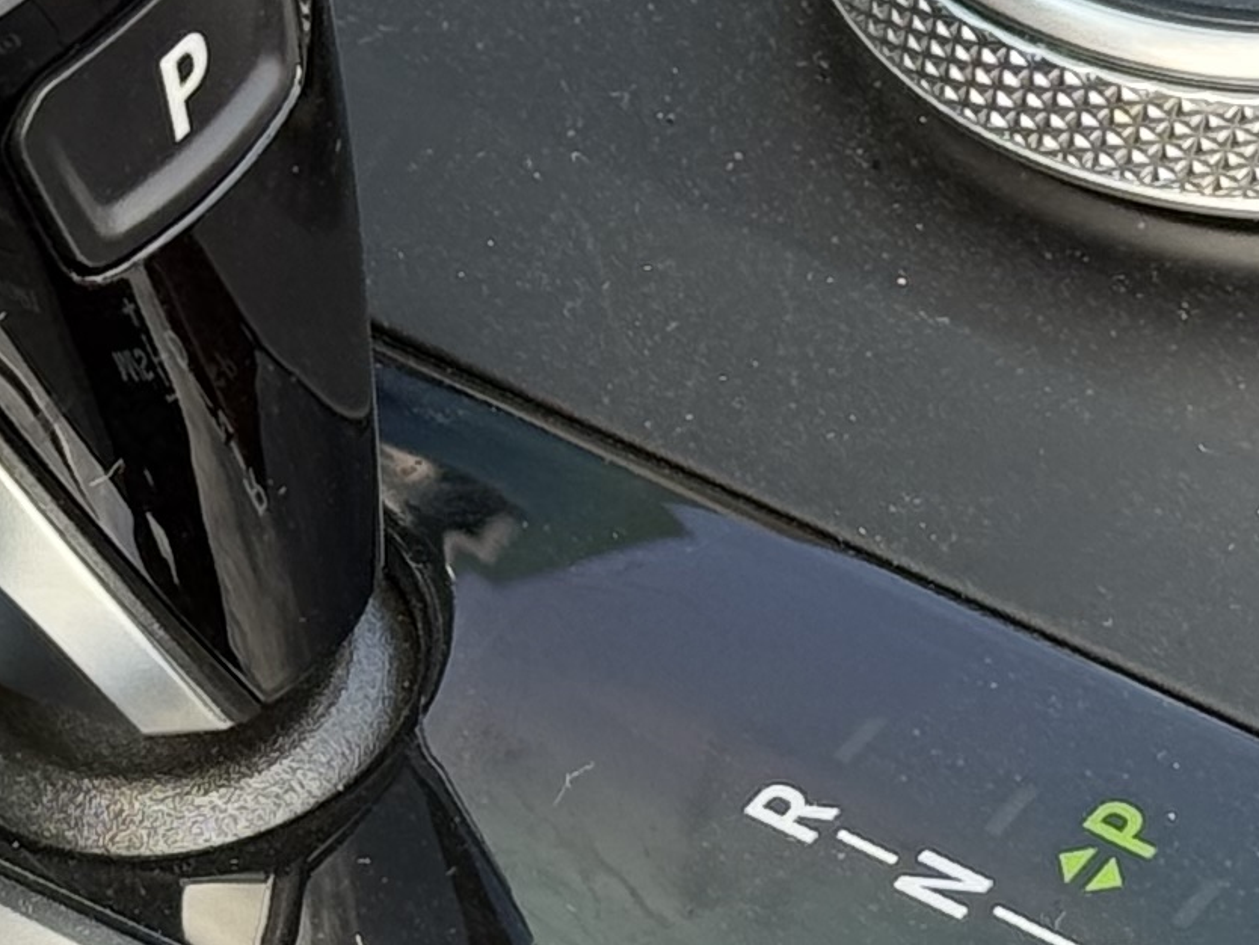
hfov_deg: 8.5
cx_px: 553
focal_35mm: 232
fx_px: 8440
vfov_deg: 6.4
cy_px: 332
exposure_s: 1/398
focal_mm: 6.76
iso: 80
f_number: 1.78
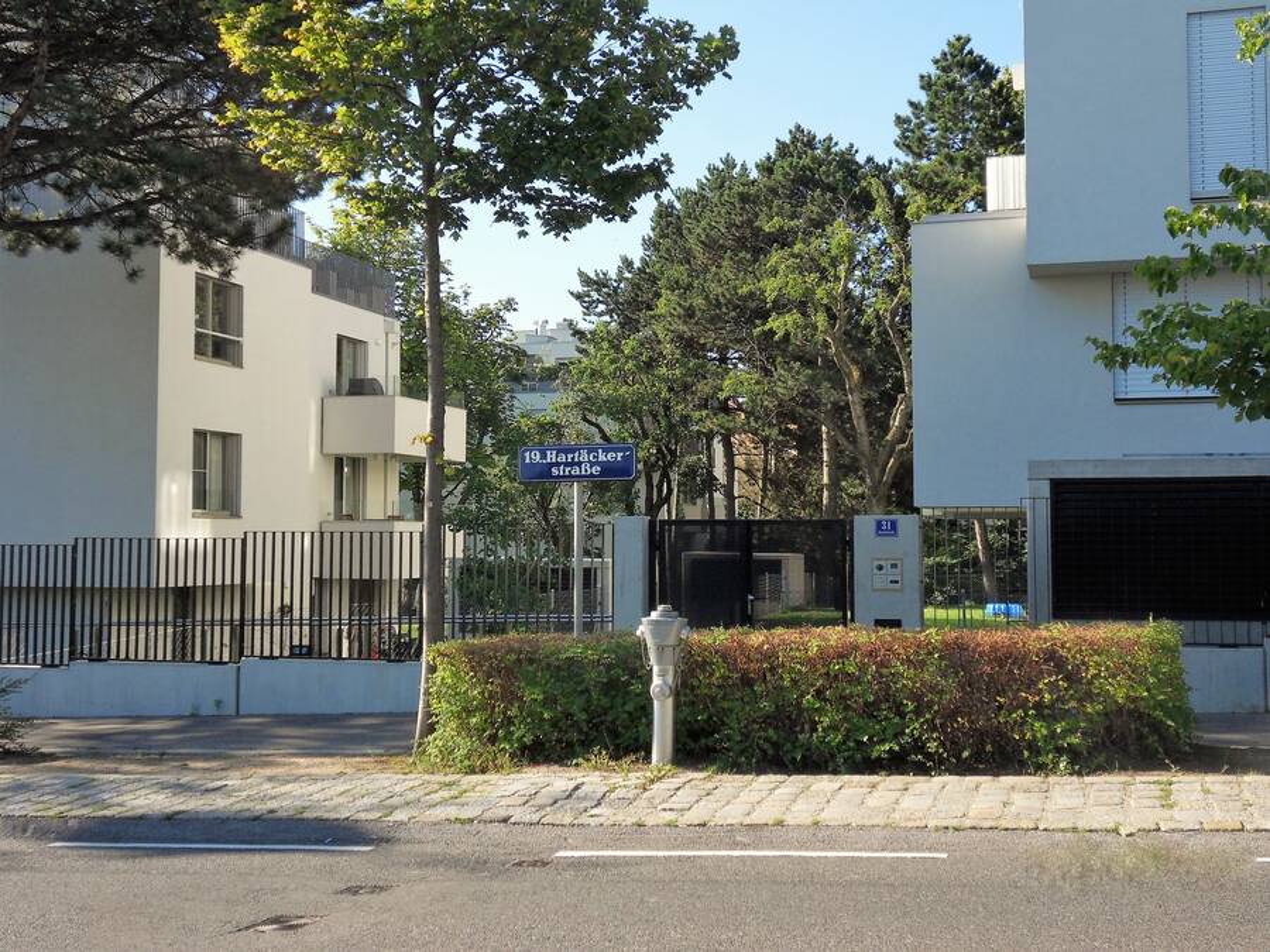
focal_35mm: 45
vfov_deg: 32.2
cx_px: 635
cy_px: 476
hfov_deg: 42.1
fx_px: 1651
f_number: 4.2
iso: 80
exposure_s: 1/350
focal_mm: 7.9
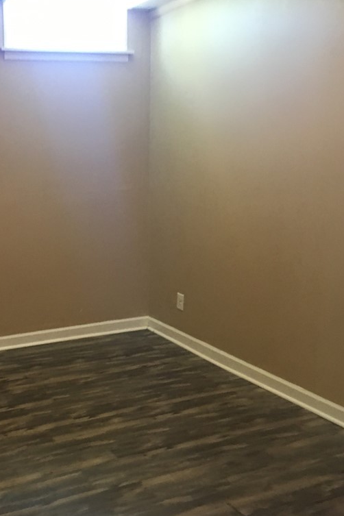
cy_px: 260
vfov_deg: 47.4
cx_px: 16
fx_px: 588
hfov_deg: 30.7
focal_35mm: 41
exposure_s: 1/15
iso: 100
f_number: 2.2
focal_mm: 4.15
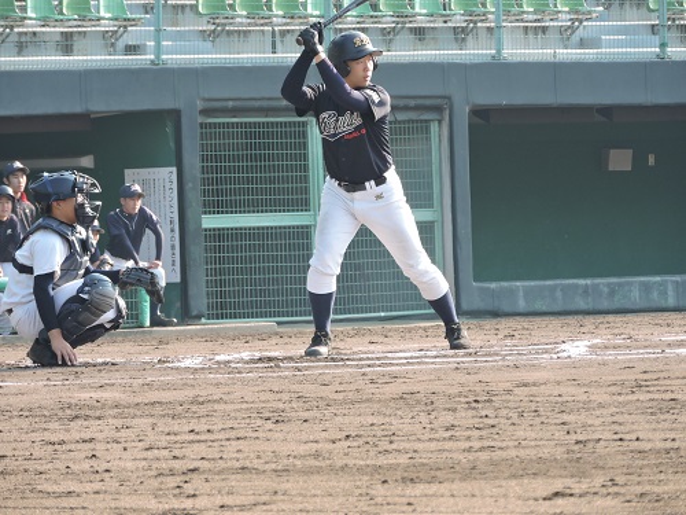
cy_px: 258
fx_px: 7927
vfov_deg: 3.7
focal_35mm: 400
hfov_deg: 5.0
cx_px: 343
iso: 220
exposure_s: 1/250
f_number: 4.8
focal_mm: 71.3
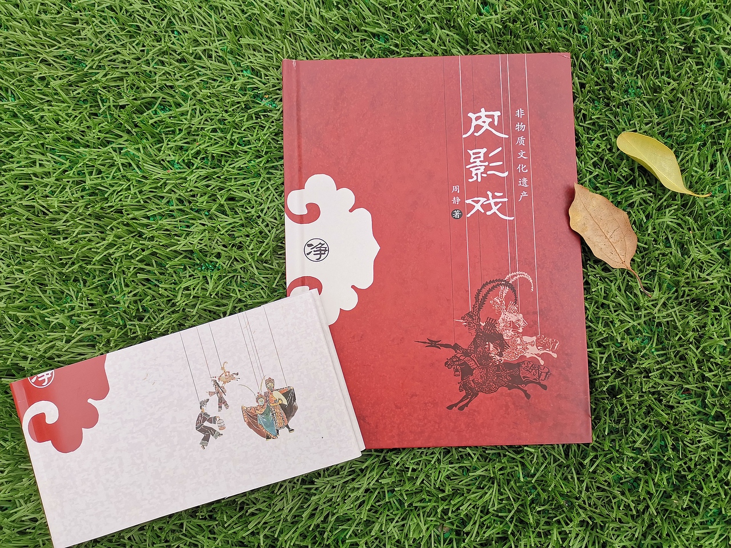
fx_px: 549
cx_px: 366
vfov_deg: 53.1
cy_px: 274
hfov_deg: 67.3
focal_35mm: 26
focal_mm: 4.75
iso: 50
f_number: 1.8
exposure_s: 1/317
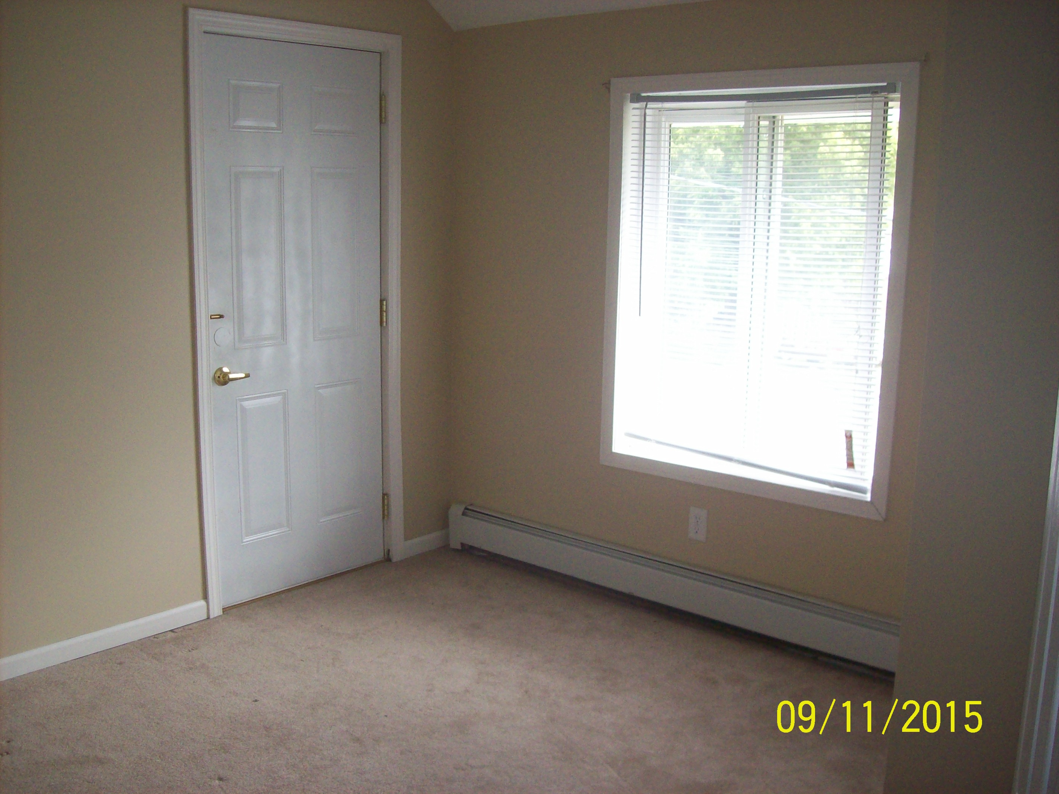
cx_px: 530
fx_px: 1101
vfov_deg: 39.6
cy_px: 397
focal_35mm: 36
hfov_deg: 51.4
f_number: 2.7
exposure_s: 1/64
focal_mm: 6
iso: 200
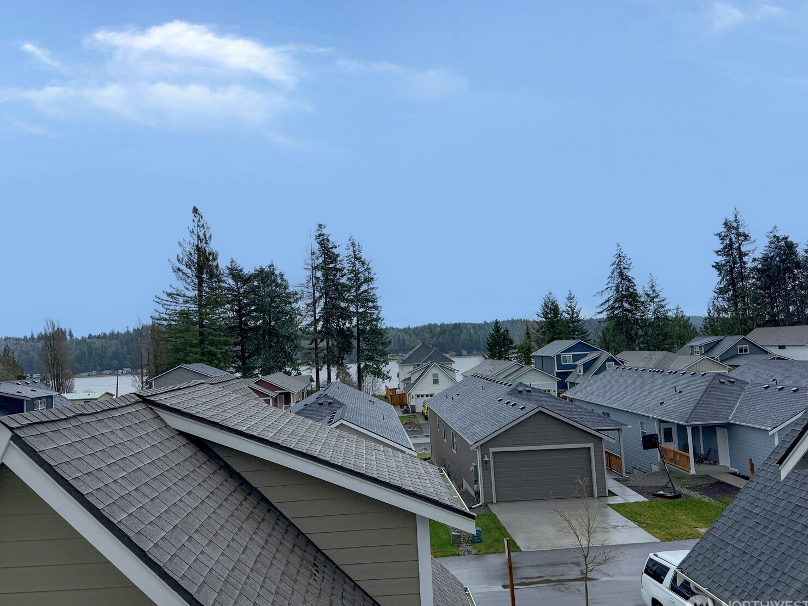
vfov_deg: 53.1
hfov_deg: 67.3
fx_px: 607
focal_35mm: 26
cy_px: 304
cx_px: 389
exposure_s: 1/1437
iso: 80
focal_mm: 6.76
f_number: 1.78
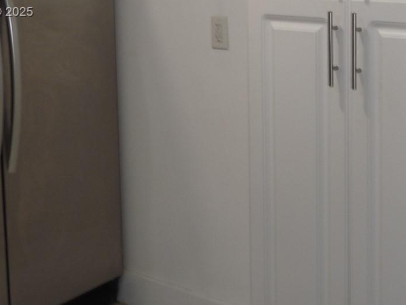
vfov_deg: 22.9
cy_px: 13
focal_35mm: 62
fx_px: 727
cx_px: 313
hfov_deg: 30.6
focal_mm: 4.8
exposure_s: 1/30
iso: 100
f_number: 2.8
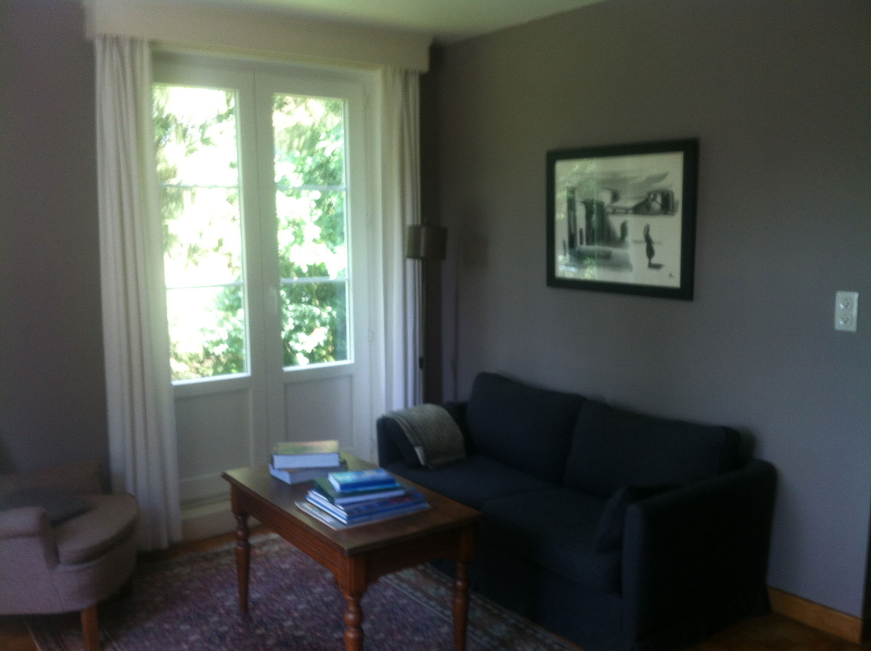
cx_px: 436
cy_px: 326
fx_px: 879
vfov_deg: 40.6
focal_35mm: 35
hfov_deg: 52.7
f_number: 2.8
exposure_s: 1/17
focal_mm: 3.85
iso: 80
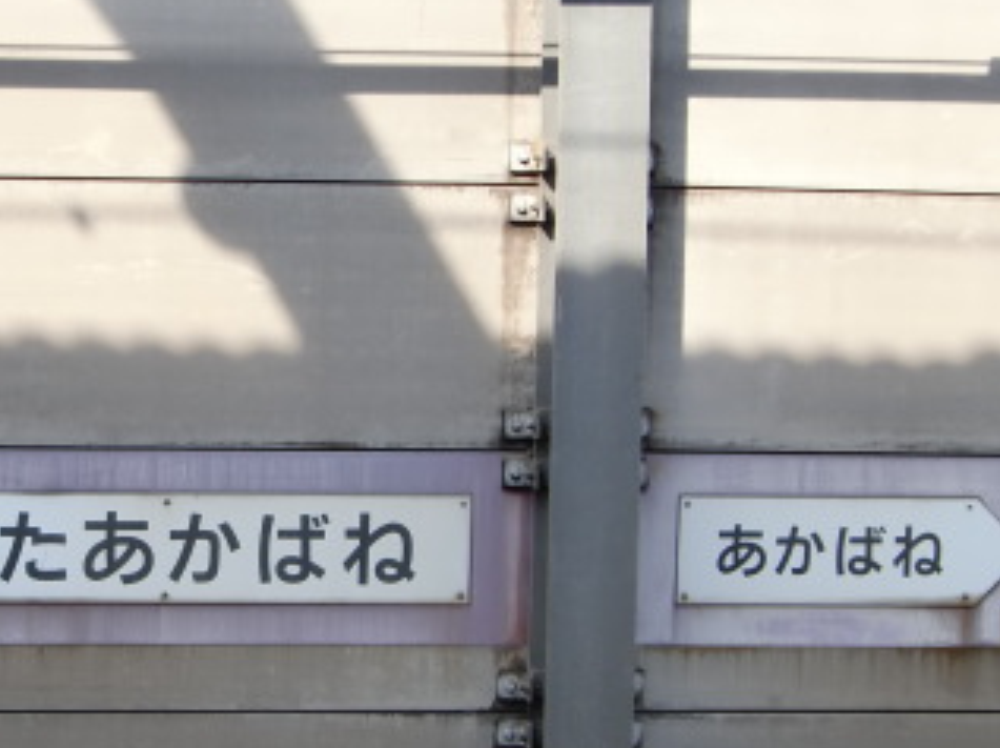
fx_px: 2684
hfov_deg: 20.8
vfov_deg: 15.8
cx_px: 148
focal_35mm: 93
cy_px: 537
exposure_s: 1/250
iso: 64
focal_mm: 8.2
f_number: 3.3
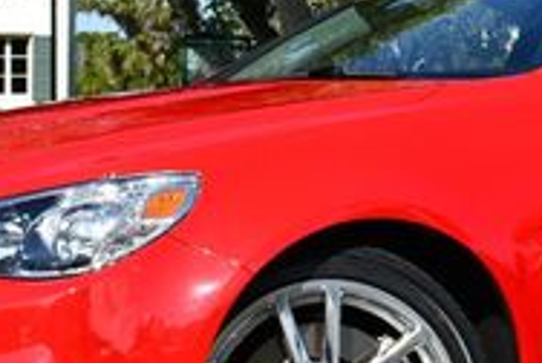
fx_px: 2156
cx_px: 516
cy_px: 49
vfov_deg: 9.6
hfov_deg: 14.1
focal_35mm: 143
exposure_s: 1/320
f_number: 9
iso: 100
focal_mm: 21
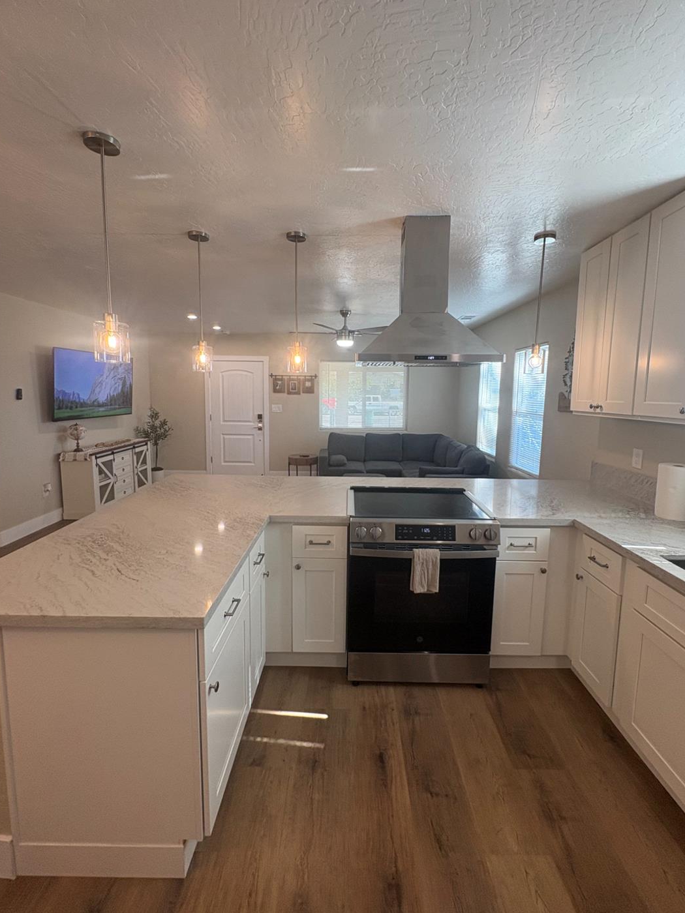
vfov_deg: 98.1
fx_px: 396
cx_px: 347
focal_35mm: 15
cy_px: 434
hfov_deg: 81.7
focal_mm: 2.22
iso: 160
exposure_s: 1/120
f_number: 2.2
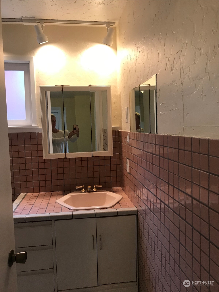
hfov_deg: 49.7
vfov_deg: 63.4
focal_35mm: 28
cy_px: 146
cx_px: 110
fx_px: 236
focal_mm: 3.99
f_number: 1.8
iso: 32
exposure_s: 1/30
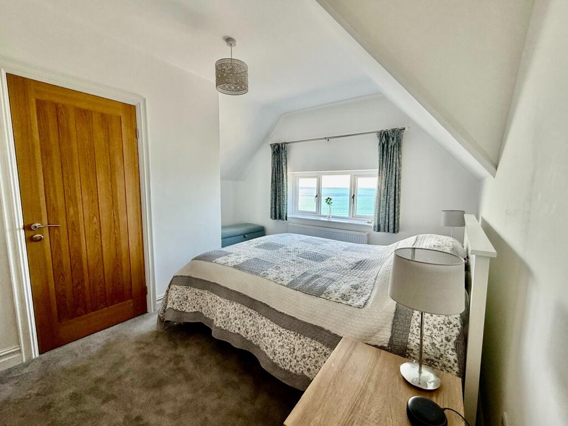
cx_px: 284
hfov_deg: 102.1
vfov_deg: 85.7
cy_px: 213
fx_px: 230
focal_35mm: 14
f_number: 2.2
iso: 100
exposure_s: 1/99
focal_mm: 2.22
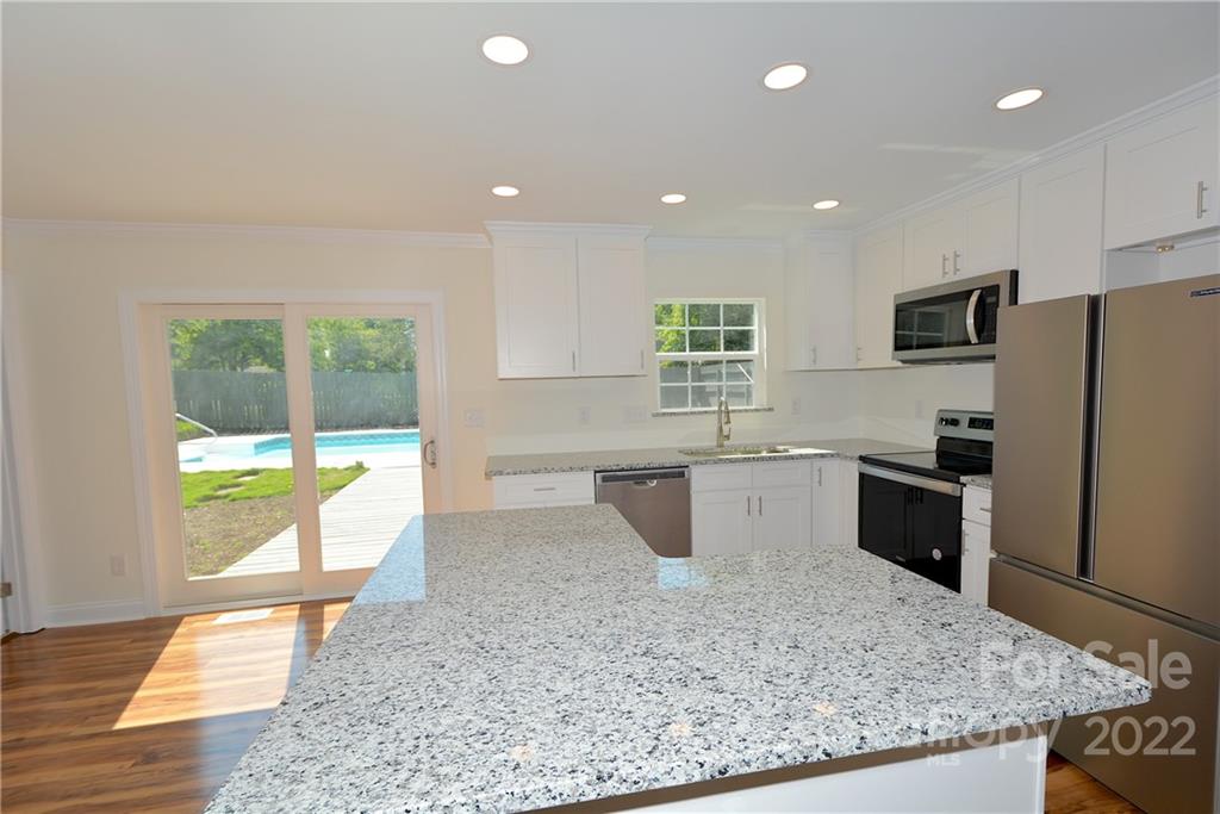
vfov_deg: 77.3
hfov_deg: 100.4
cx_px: 610
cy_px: 407
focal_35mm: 15
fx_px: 508
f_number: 5.6
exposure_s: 1/125
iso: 100
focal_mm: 10
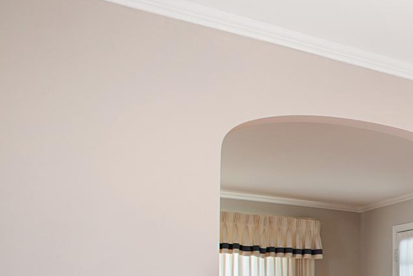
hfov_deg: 24.6
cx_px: 667
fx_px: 631
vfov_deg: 22.9
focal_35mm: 55
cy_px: 319
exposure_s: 1/1.67
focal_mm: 17
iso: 160
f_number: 7.1
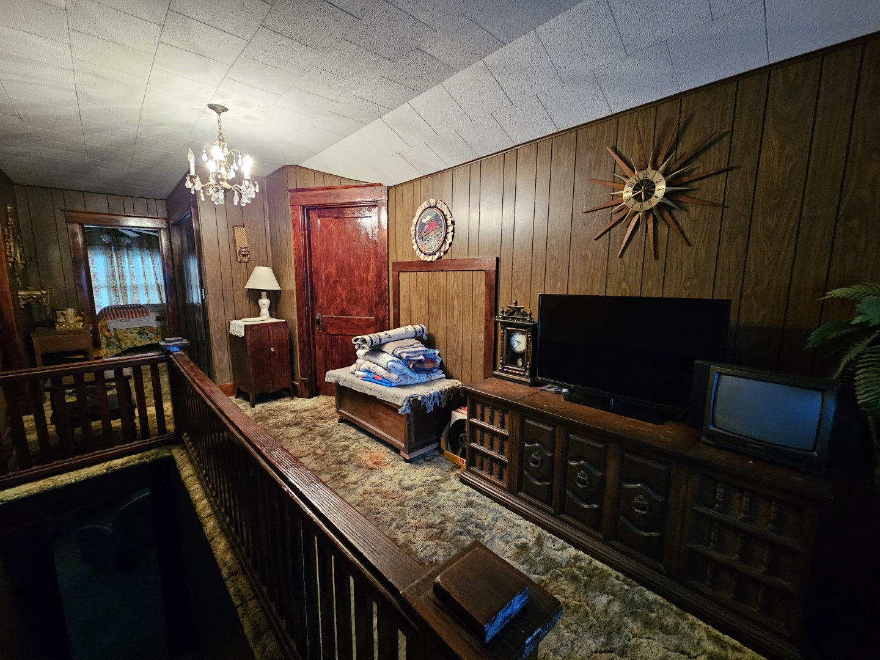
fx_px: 330
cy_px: 330
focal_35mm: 13
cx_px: 440
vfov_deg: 89.9
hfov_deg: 106.2
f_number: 2.2
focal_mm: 2.2
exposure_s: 1/24
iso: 800
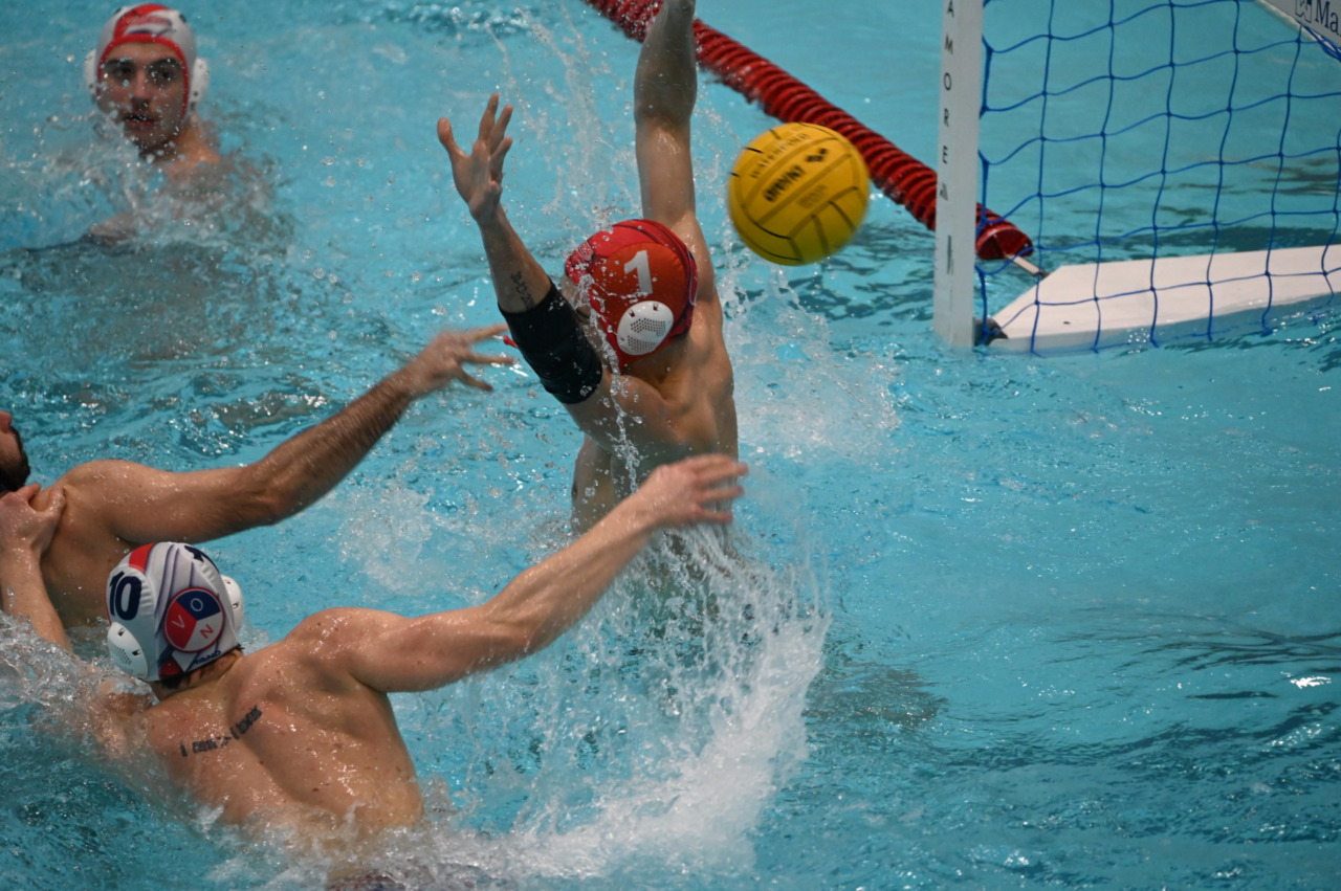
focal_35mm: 420
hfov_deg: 4.9
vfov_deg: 3.3
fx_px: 15631
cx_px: 670
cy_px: 446
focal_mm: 420
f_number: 6
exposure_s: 1/800
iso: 6400
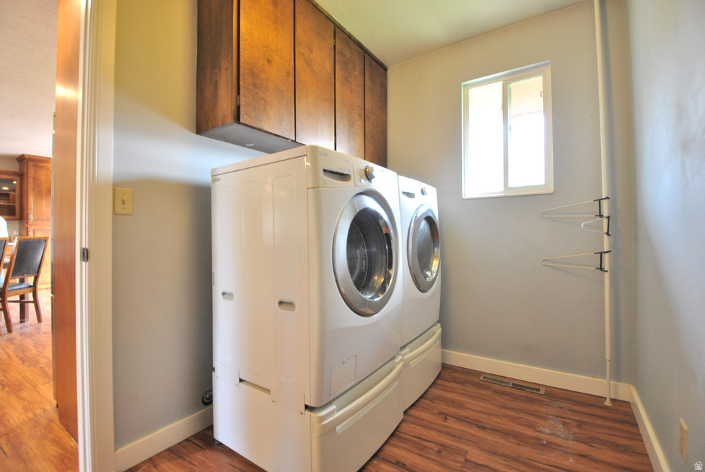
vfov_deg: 77.5
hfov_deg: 100.3
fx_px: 294
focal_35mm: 15
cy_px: 236
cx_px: 352
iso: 400
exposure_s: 1/15
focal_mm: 10
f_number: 3.5
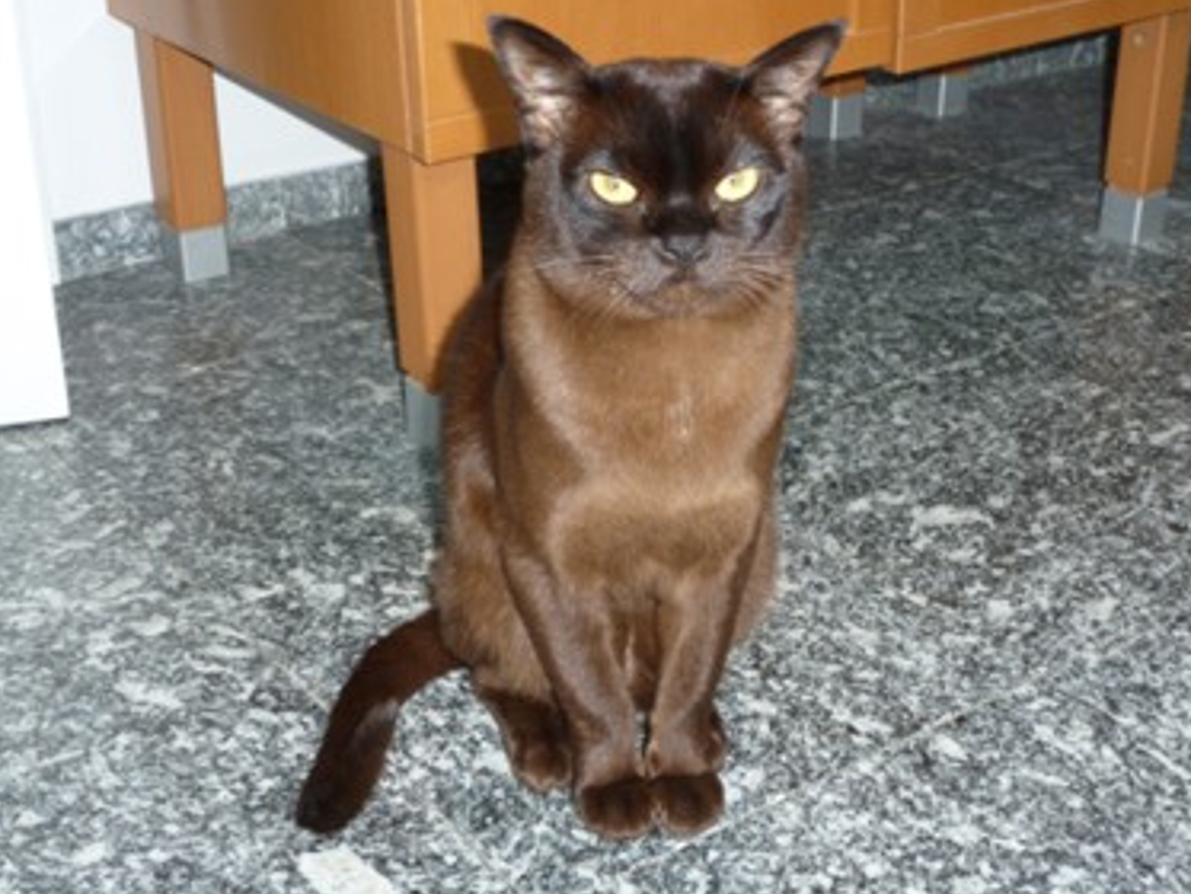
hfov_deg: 38.1
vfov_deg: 29.1
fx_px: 1721
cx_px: 658
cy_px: 458
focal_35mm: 50
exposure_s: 1/60
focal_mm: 8
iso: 160
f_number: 4
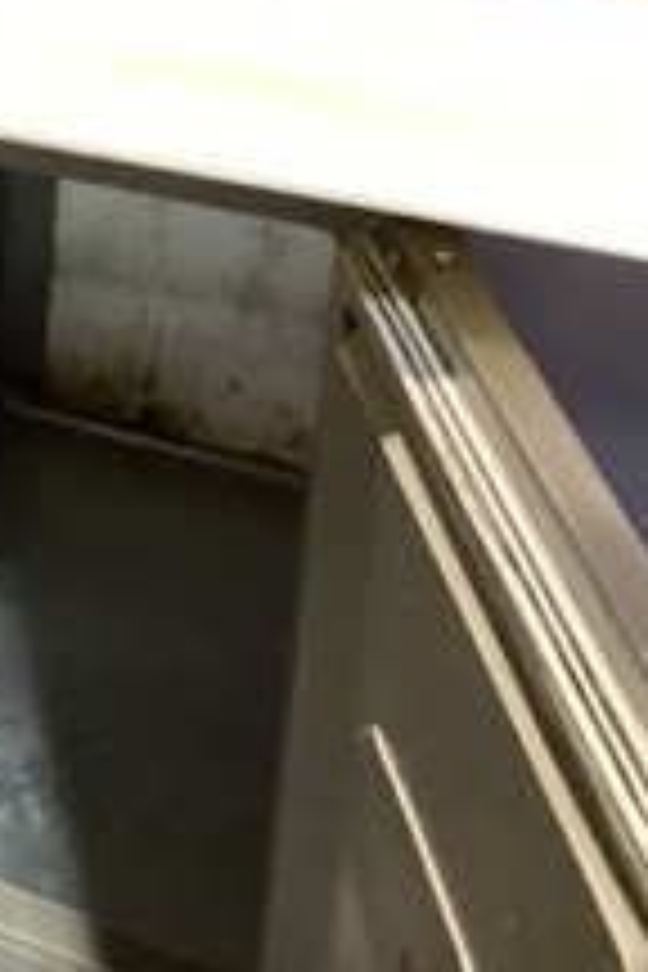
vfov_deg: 22.4
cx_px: -531
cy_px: 567
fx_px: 2457
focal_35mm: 91
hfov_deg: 13.4
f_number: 2.4
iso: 320
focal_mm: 3.3
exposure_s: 1/30
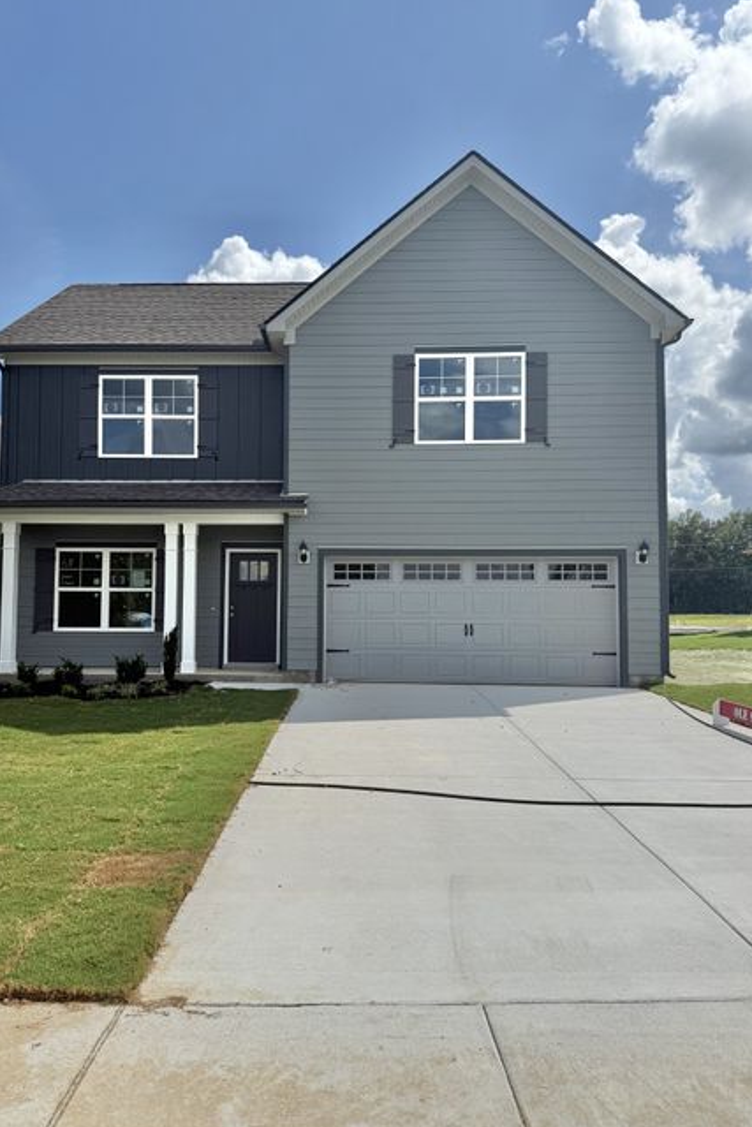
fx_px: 814
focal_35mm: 26
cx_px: 324
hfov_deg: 49.4
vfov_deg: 69.4
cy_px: 573
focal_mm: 6.76
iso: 80
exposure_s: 1/10309
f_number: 1.78
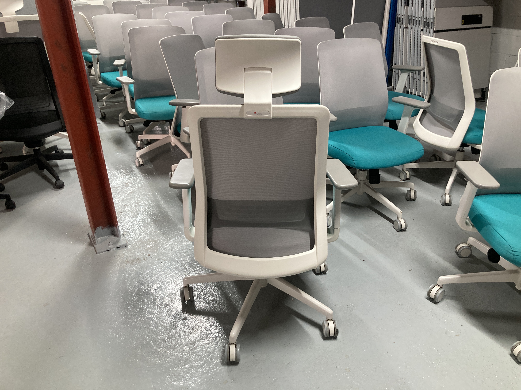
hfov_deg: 63.4
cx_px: 260
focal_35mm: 28
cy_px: 195
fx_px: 421
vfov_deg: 49.7
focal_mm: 3.99
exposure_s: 1/60
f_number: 1.8
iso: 160
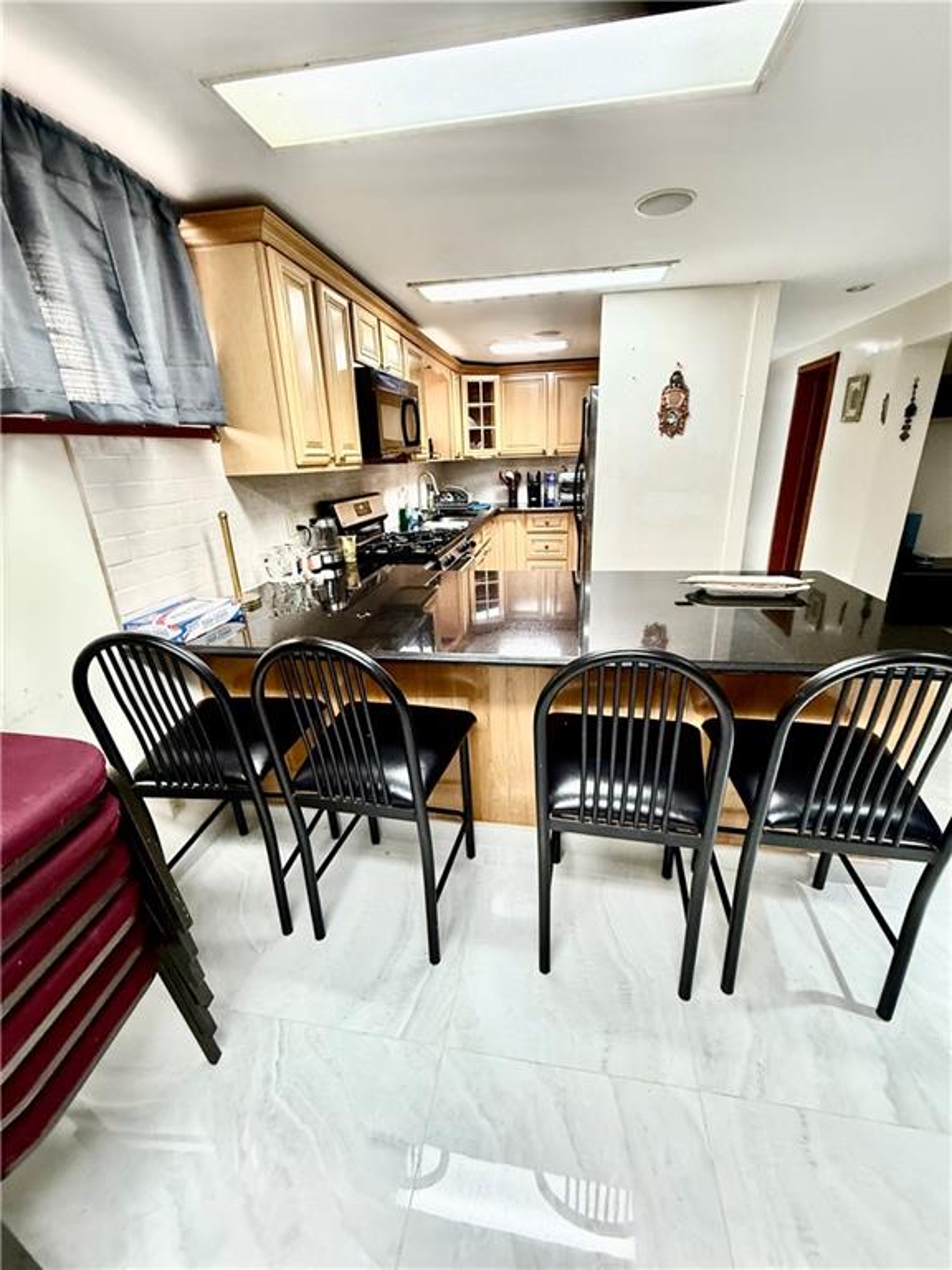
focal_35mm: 14
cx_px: 476
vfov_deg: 102.1
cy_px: 635
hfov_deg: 85.7
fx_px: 513
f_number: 2.2
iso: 400
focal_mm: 2.22
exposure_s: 1/60
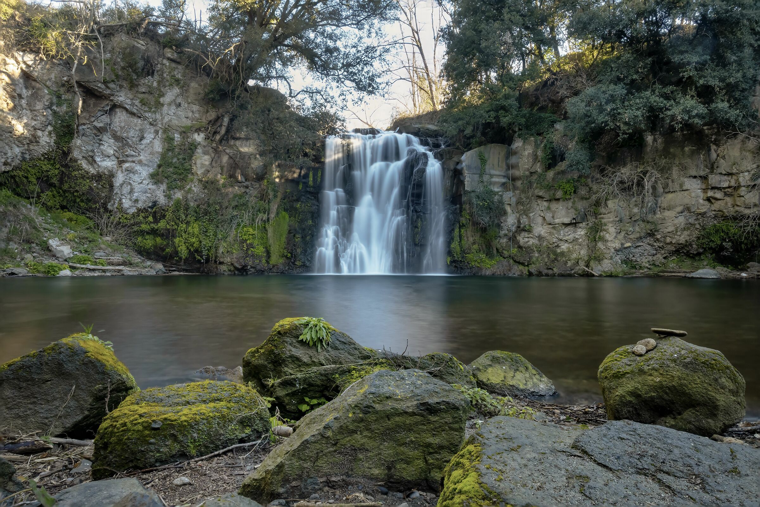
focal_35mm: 24
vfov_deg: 53.1
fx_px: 507
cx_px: 380
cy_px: 254
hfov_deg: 73.7
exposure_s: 25
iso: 640
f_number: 11
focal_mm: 16
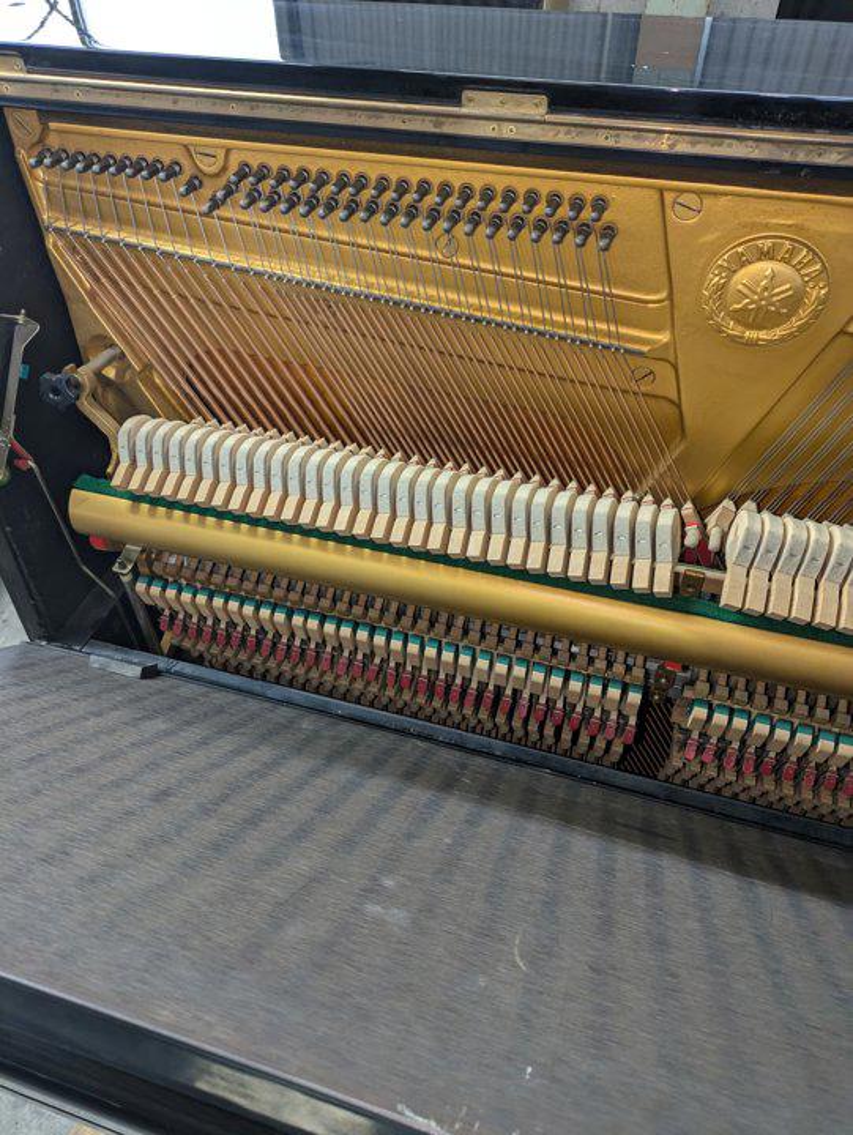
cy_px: 568
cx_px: 426
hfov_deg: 54.9
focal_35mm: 25
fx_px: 820
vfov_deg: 69.4
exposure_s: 1/120
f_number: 1.89
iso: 248
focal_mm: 5.43
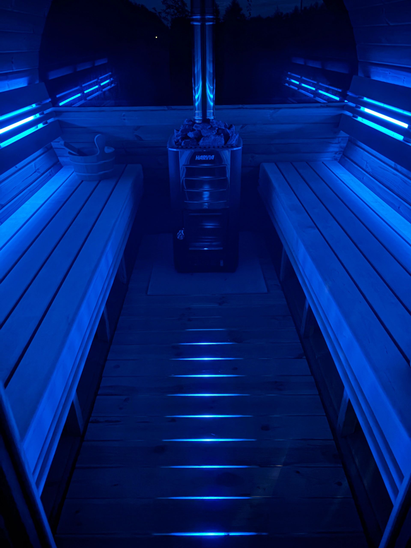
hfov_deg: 53.1
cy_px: 274
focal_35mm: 26
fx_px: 412
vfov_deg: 67.3
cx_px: 206
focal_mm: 5.96
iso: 4000
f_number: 1.6
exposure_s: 1/2
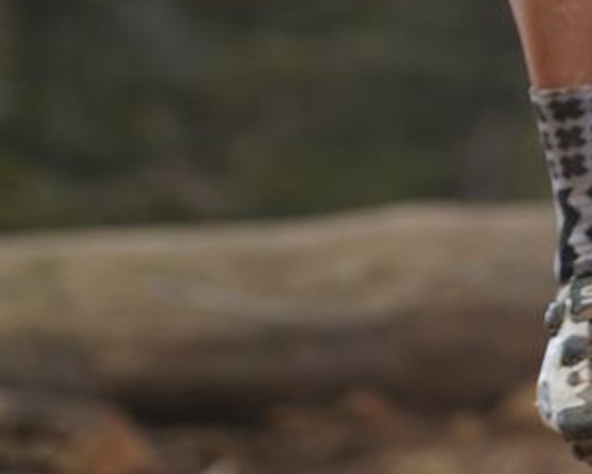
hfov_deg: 2.8
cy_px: -371
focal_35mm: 697
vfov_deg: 2.2
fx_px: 12212
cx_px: 567
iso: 640
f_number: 2.8
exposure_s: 1/250
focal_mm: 174
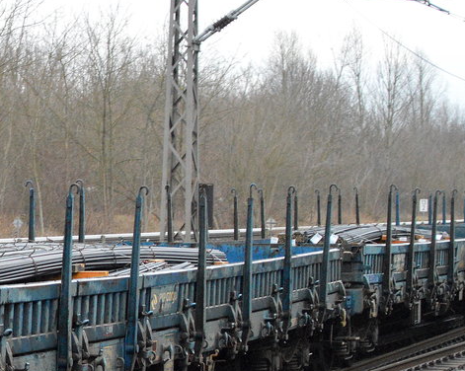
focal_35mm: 197
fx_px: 2712
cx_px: -120
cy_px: 325
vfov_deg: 7.8
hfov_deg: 9.6
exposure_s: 1/400
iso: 3200
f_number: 5.6
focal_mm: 55
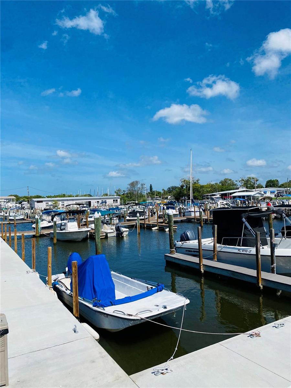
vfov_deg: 67.3
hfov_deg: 53.1
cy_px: 194
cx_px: 146
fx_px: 291
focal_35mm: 26
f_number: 1.8
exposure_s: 1/4608
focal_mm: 4.25
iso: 32
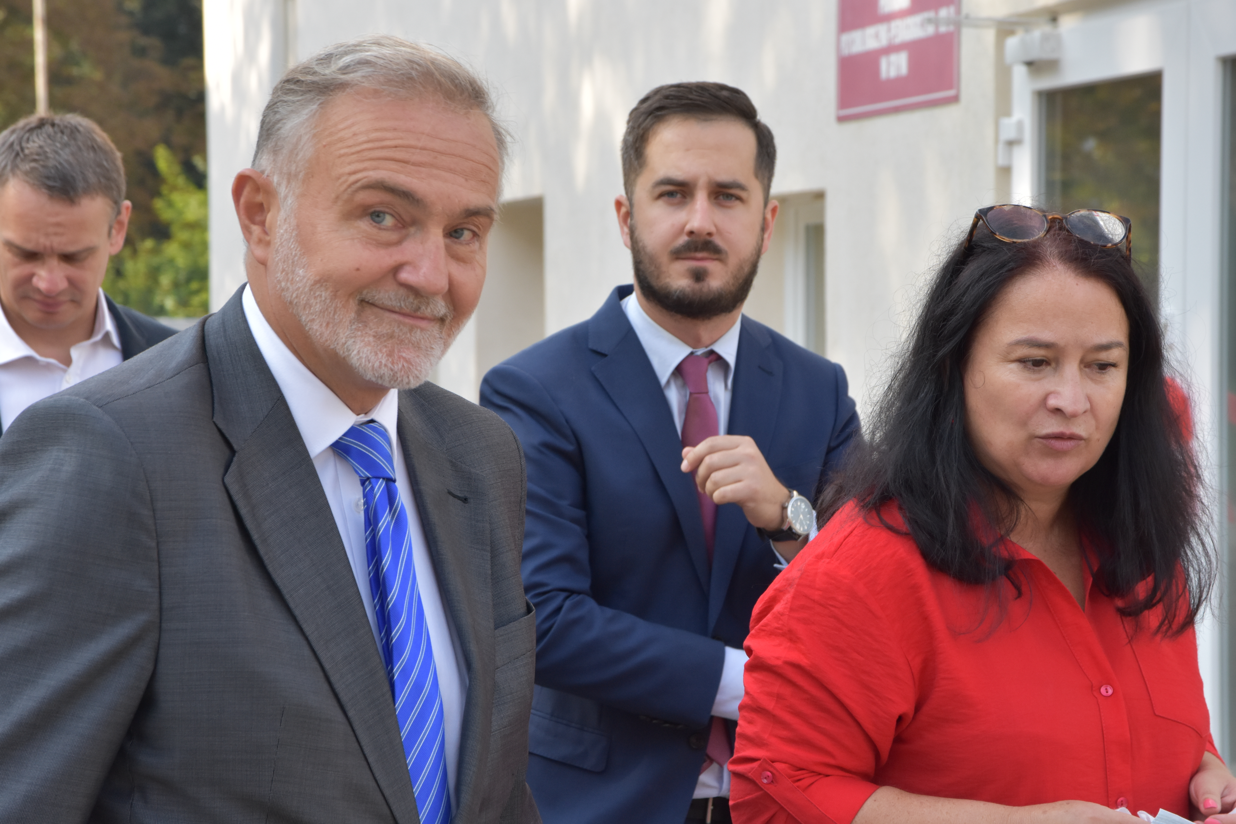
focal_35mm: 105
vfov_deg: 13.0
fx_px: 3605
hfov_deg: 19.5
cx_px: 618
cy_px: 412
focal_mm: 70
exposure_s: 1/400
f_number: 8
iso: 800
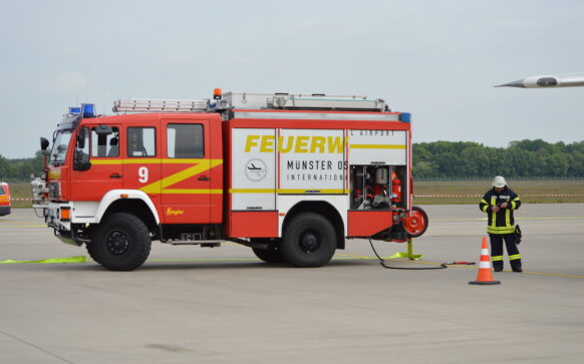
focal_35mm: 85
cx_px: 291
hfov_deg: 24.5
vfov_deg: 15.4
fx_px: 1344
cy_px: 180
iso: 400
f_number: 5.6
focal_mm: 55
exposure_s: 1/1600
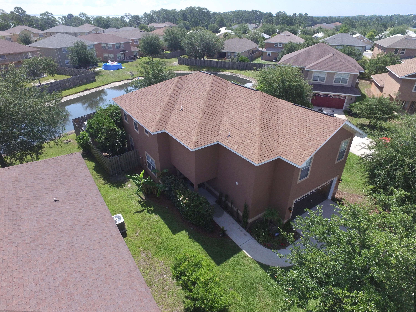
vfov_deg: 66.0
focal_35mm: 20
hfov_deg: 81.7
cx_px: 208
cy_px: 156
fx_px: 240
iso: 100
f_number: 2.8
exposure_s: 1/720
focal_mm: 3.61
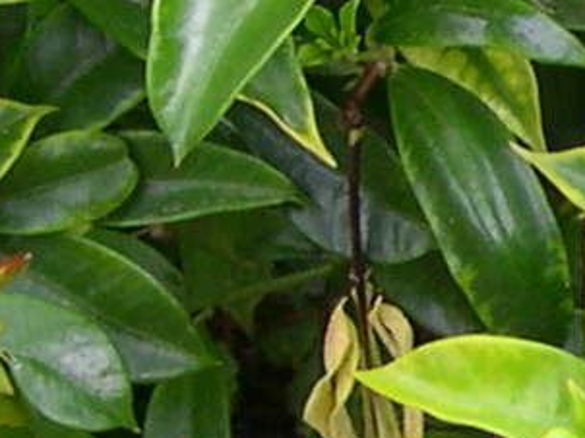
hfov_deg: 6.7
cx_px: 1191
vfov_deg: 5.2
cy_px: 349
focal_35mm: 286
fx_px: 4829
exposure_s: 1/89.2
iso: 100
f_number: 2.8
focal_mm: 8
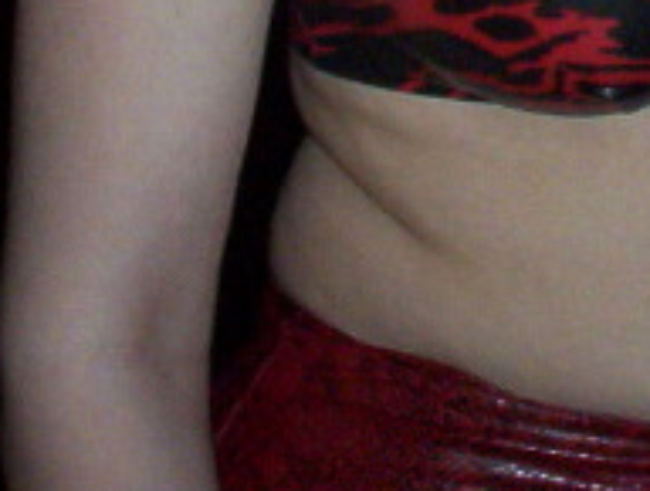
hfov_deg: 9.4
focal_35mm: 207
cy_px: -628
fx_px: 3897
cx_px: 723
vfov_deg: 6.9
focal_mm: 6
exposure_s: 1/30
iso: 140
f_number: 4.5
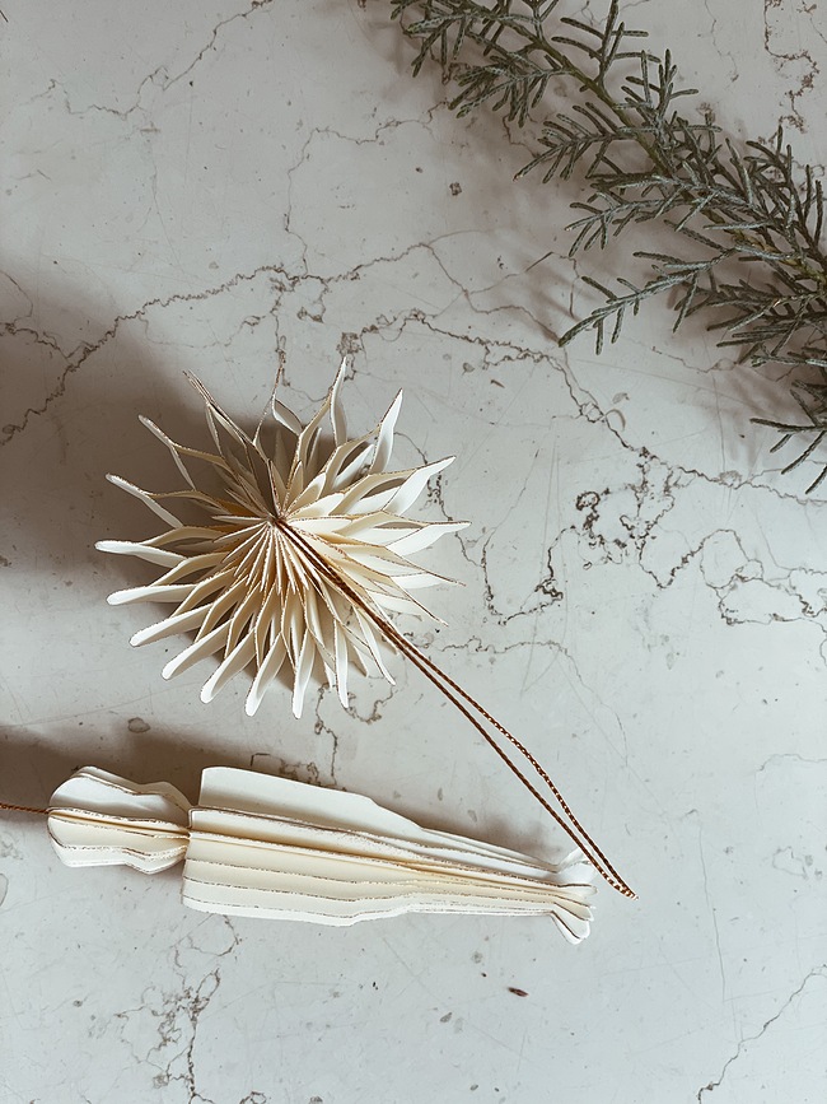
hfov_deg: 28.0
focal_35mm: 52
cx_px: 414
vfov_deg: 36.8
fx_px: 1657
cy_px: 552
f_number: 2
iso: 25
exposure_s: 1/122
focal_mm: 6
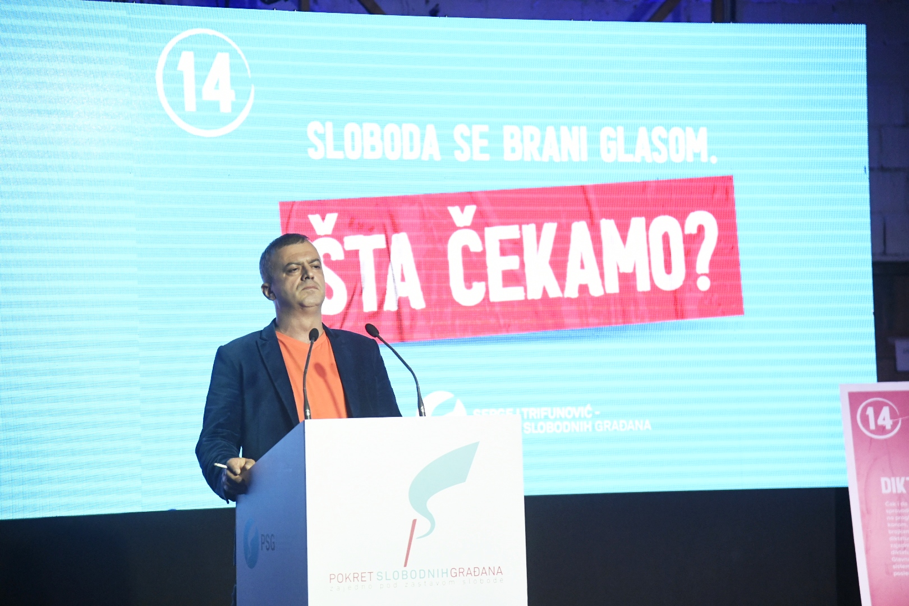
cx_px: 454
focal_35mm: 120
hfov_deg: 17.1
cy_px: 303
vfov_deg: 11.4
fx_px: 3030
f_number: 4
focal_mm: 120
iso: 6400
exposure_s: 1/400
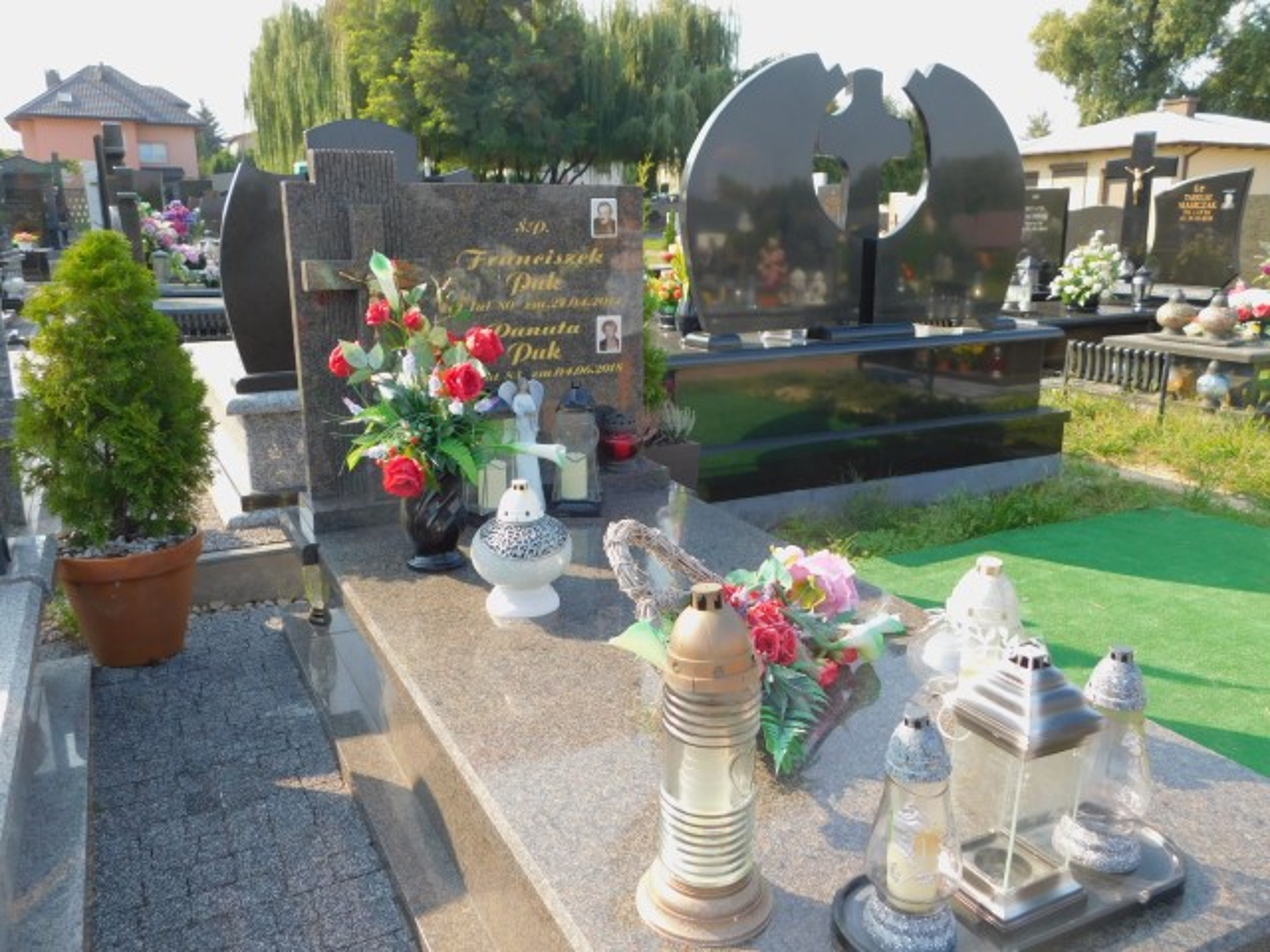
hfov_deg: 63.4
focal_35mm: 28
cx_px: 635
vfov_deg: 49.7
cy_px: 476
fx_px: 1027
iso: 125
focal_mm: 4.9
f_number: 3.2
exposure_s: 1/400
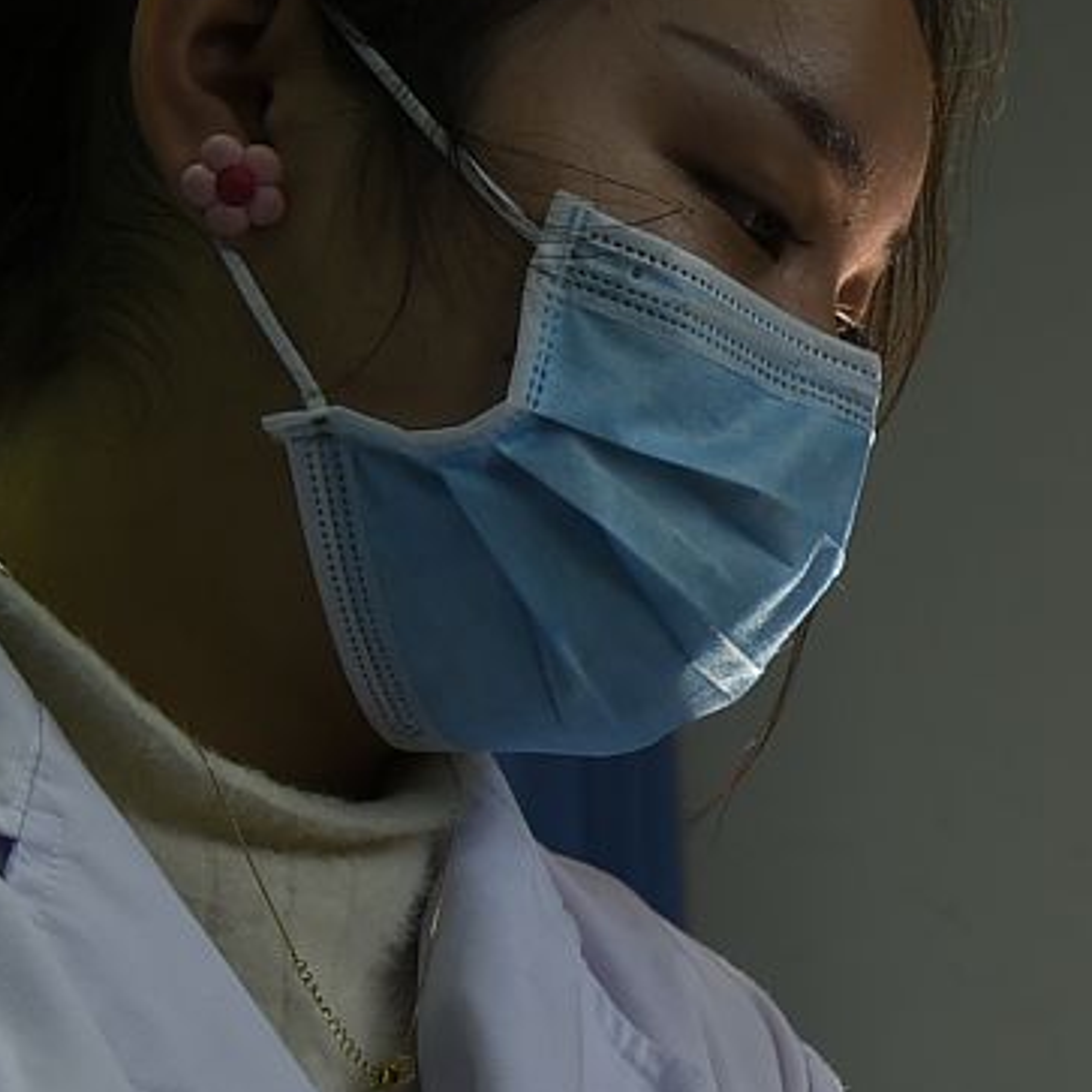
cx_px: 1549
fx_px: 3605
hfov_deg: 16.0
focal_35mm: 101
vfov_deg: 17.0
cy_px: 961
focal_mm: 36
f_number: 6.3
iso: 1250
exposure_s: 1/60
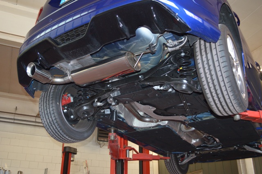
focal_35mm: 36
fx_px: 262
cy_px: 87
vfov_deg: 36.8
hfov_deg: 53.2
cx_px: 131
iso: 720
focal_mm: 24
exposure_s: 1/30
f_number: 4
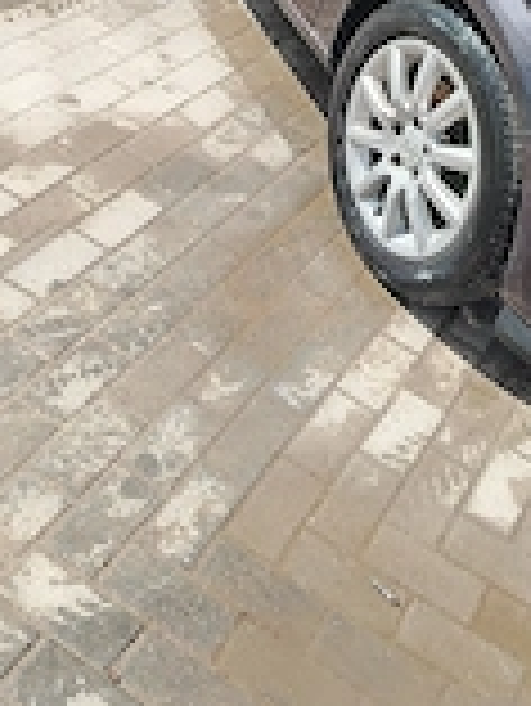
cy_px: 36
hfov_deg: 23.9
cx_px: 369
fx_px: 1246
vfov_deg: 29.9
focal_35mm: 61
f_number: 1.75
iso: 100
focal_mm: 5.25
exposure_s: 1/689
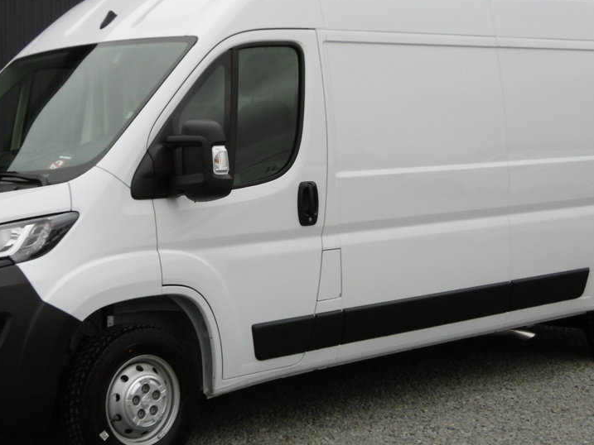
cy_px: 202
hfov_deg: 27.0
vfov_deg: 20.4
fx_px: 1236
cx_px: 249
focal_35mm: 72
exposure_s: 1/200
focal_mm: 7.7
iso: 100
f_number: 3.8
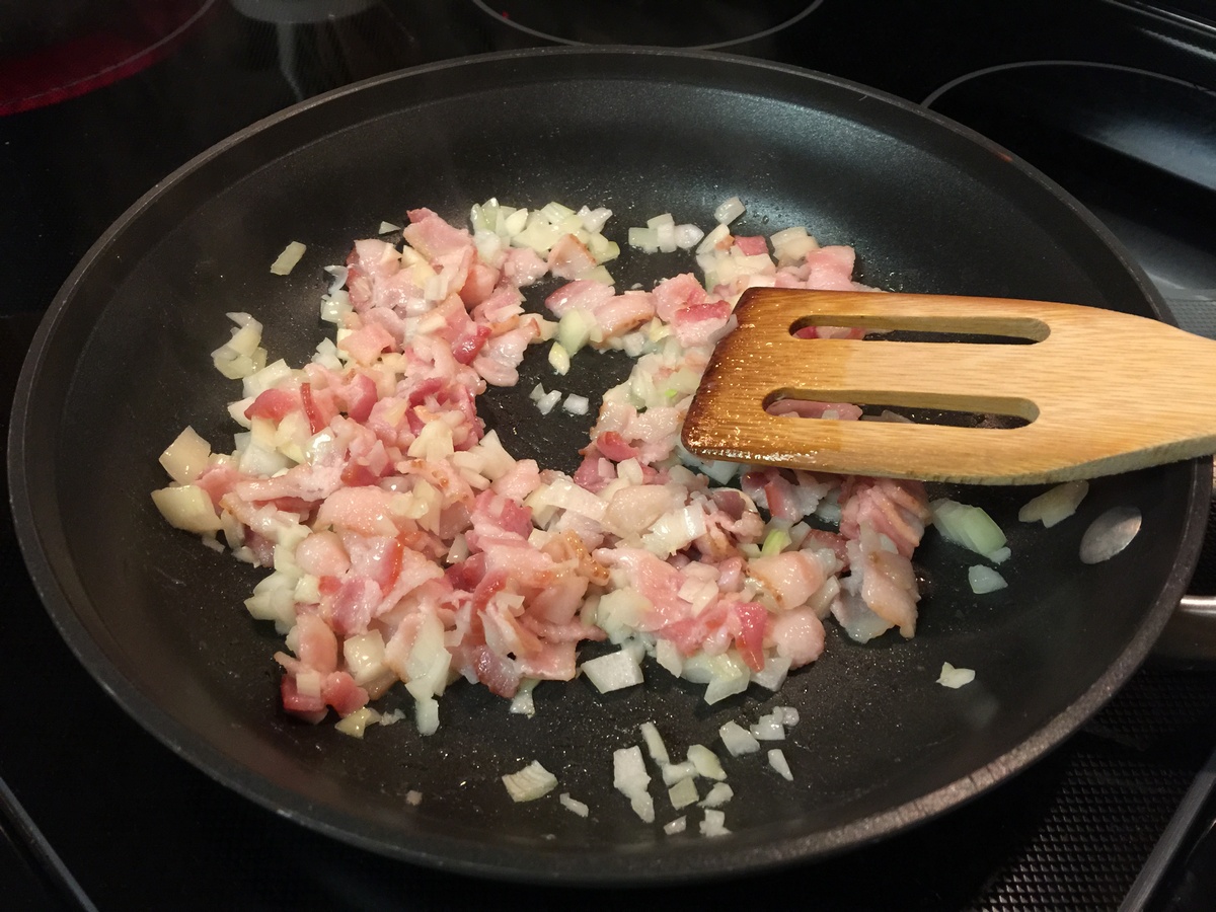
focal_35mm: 29
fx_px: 1019
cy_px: 456
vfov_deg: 48.2
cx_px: 608
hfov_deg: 61.7
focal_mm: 4.15
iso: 100
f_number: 2.2
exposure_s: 1/15
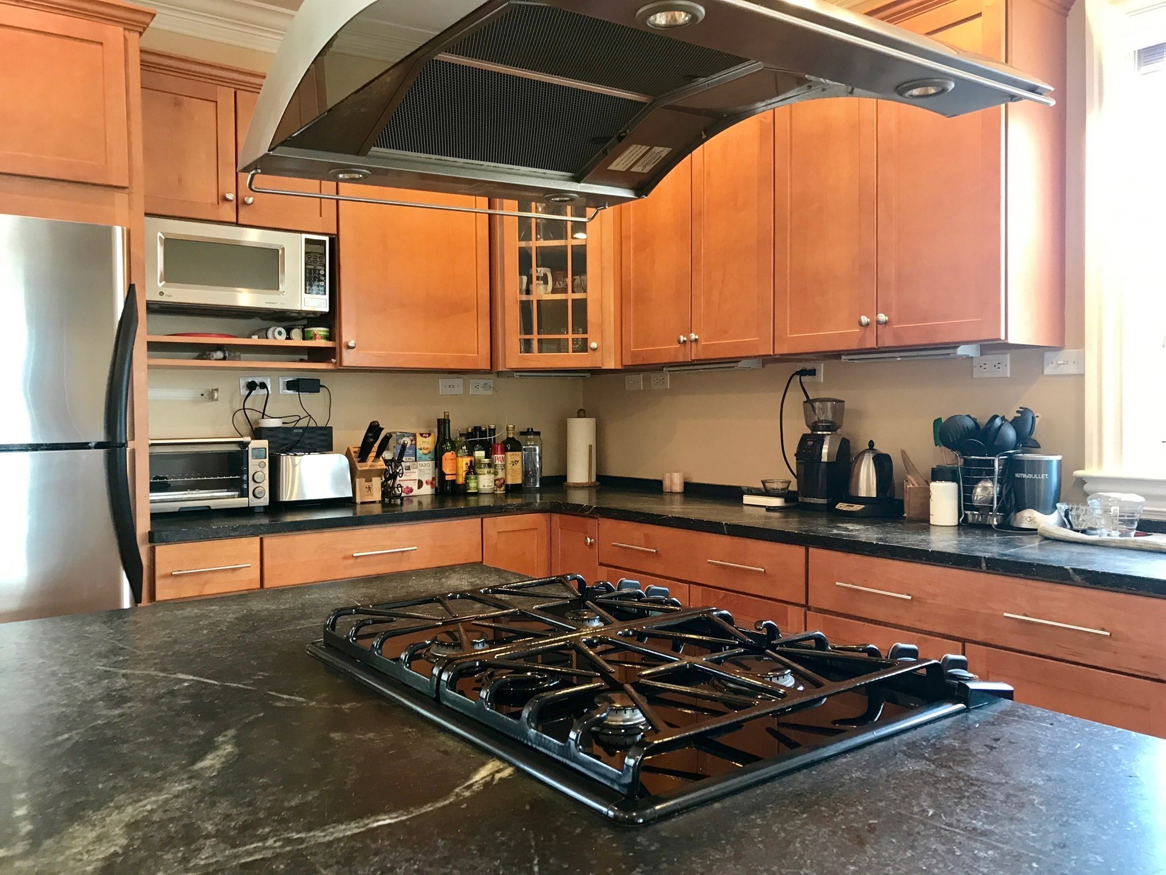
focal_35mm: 28
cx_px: 583
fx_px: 943
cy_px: 438
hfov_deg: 63.4
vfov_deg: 49.7
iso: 40
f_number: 1.8
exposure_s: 1/20
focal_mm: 3.99
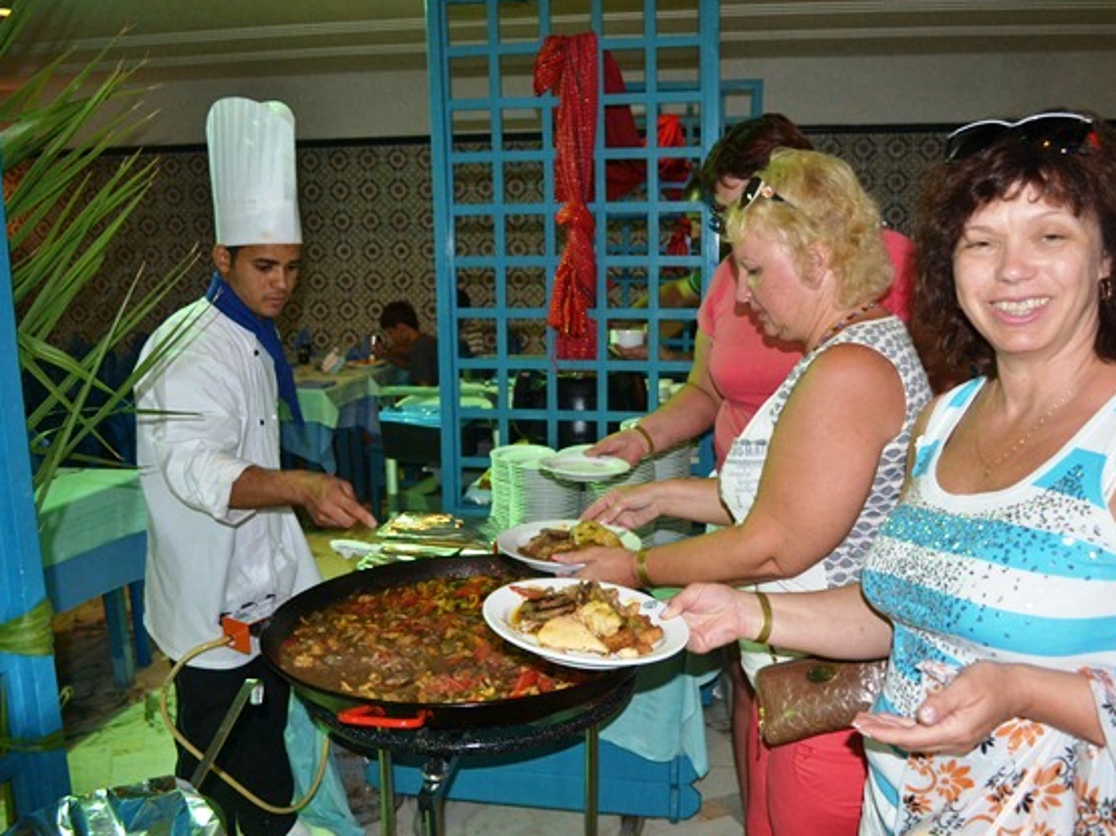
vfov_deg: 46.8
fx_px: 967
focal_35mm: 30
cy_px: 428
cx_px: 594
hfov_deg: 59.9
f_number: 3.5
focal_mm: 18
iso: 800
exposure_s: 1/30
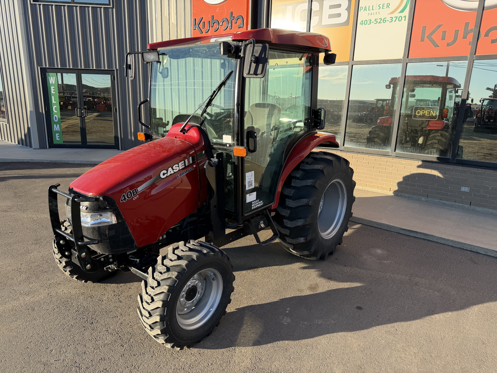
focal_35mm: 24
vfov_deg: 56.8
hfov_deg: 71.6
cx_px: 248
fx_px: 345
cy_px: 186
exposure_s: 1/1464
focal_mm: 6.76
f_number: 1.78
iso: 100
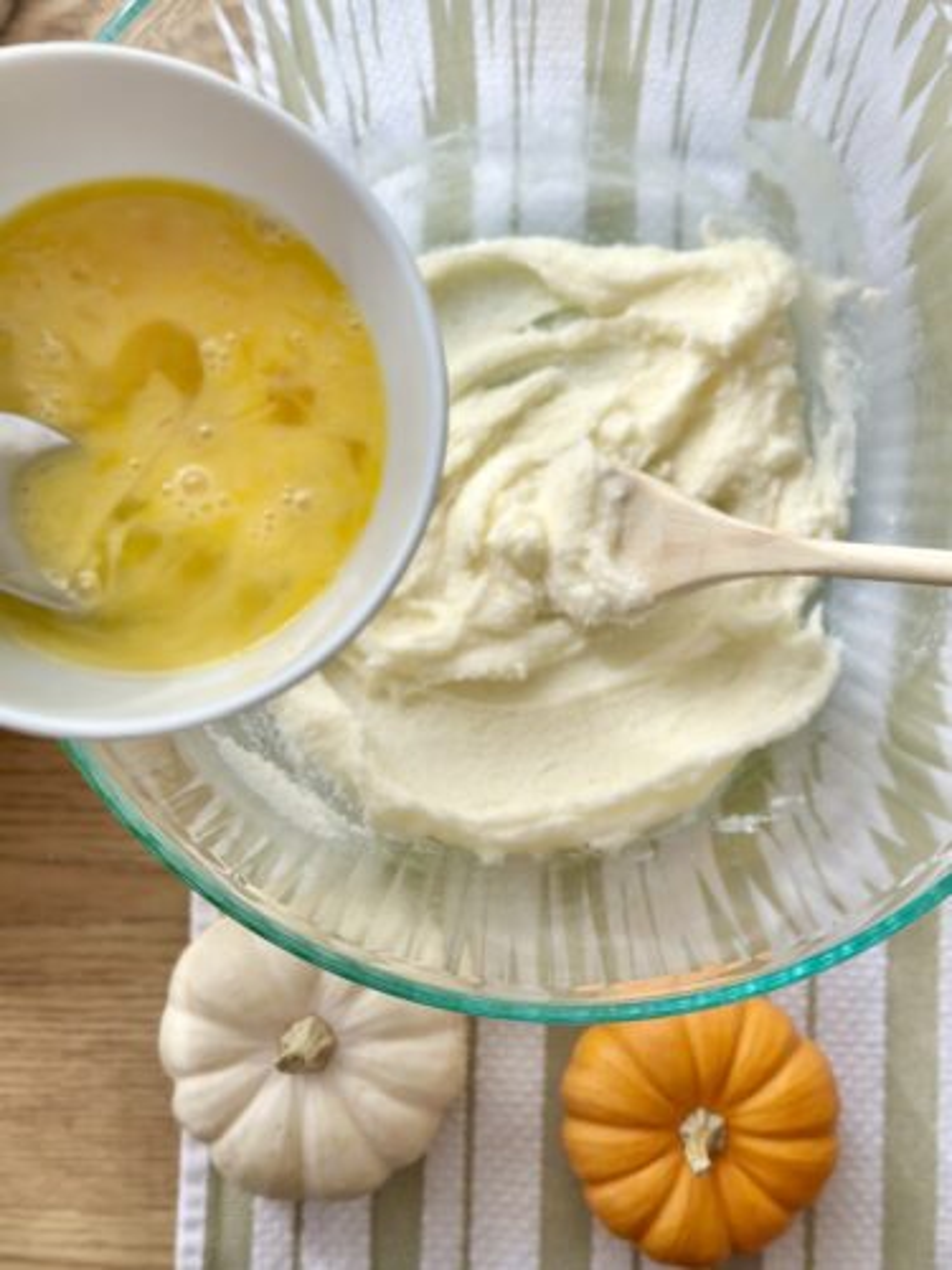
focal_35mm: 48
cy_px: 635
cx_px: 476
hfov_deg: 30.3
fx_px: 1760
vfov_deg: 39.7
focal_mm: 6.86
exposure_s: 1/631
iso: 80
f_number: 1.78
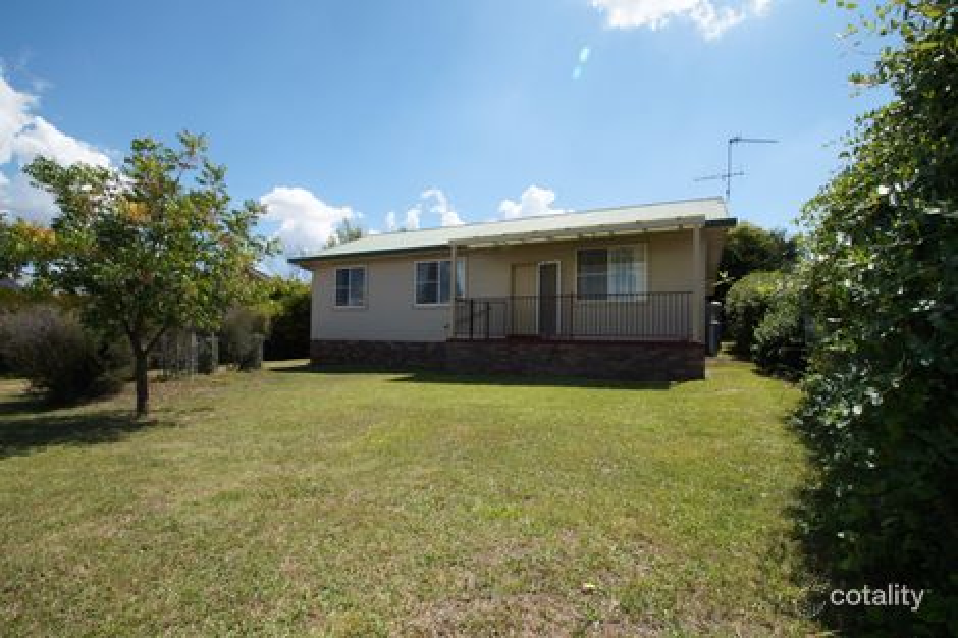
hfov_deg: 95.0
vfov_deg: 72.0
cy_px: 319
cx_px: 479
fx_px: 439
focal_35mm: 16
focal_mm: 11
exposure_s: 1/60
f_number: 13
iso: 100
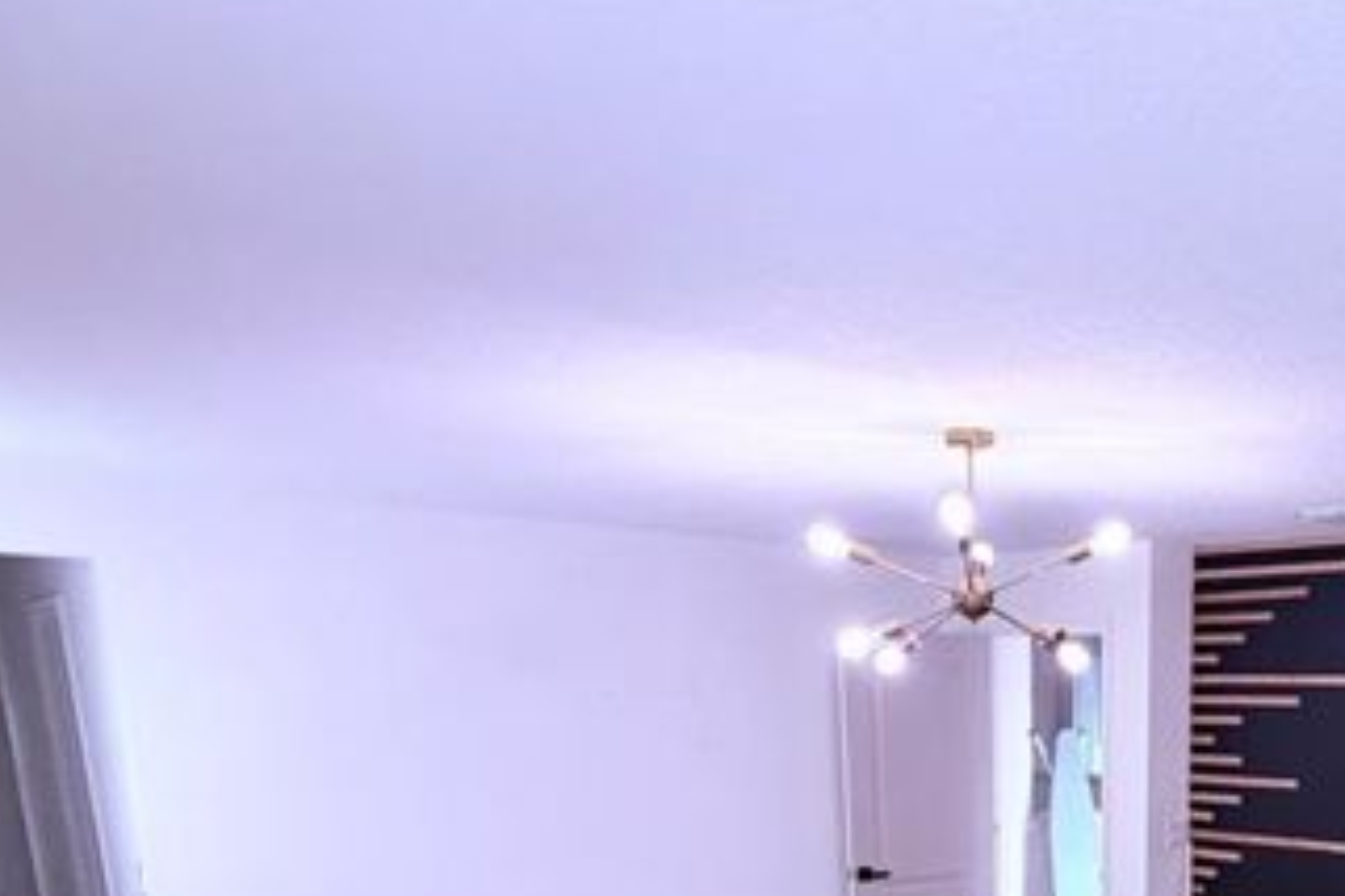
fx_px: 1195
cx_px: 1163
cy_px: 925
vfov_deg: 36.4
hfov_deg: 52.9
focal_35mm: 32
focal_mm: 2.22
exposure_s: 1/120
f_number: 2.2
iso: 320
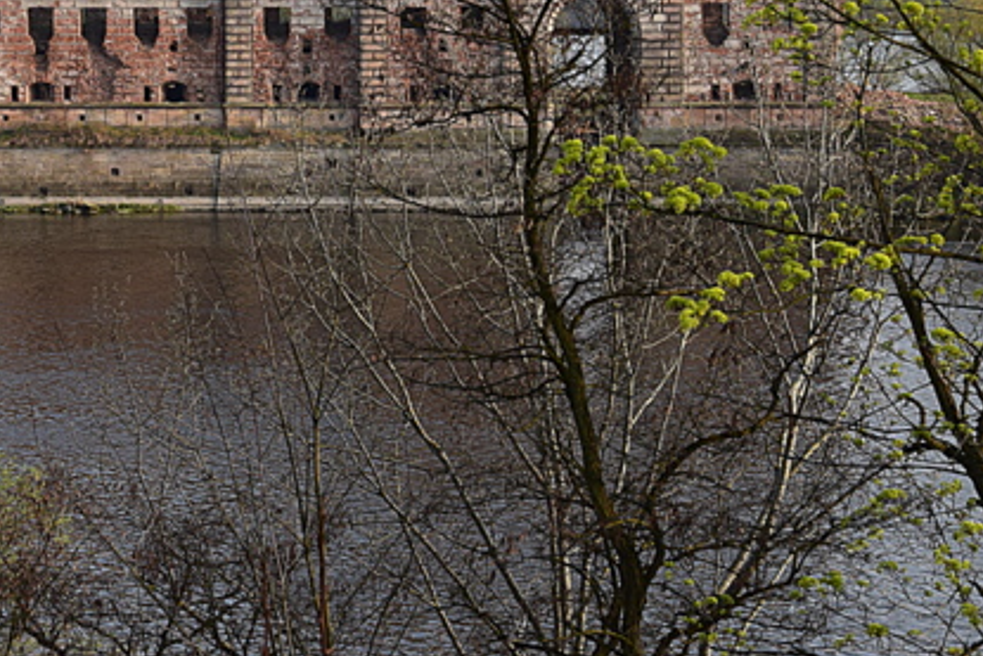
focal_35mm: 110
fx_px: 3004
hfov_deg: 18.2
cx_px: 73
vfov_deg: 12.4
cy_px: 43
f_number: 10
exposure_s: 1/250
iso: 400
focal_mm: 38
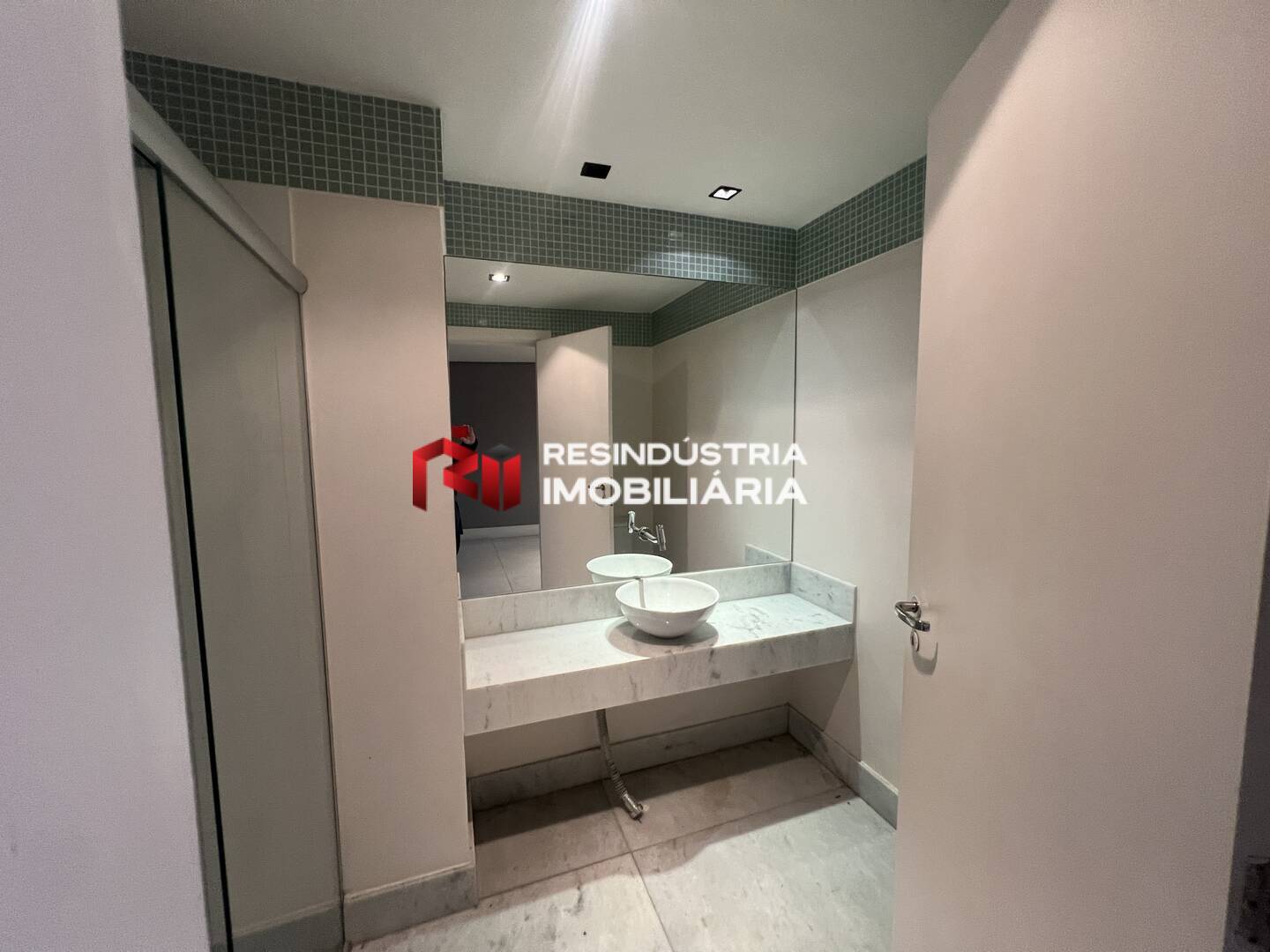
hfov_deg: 106.2
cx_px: 635
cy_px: 476
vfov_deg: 89.9
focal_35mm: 13
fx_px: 477
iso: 200
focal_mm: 1.57
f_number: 1.8
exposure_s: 1/60
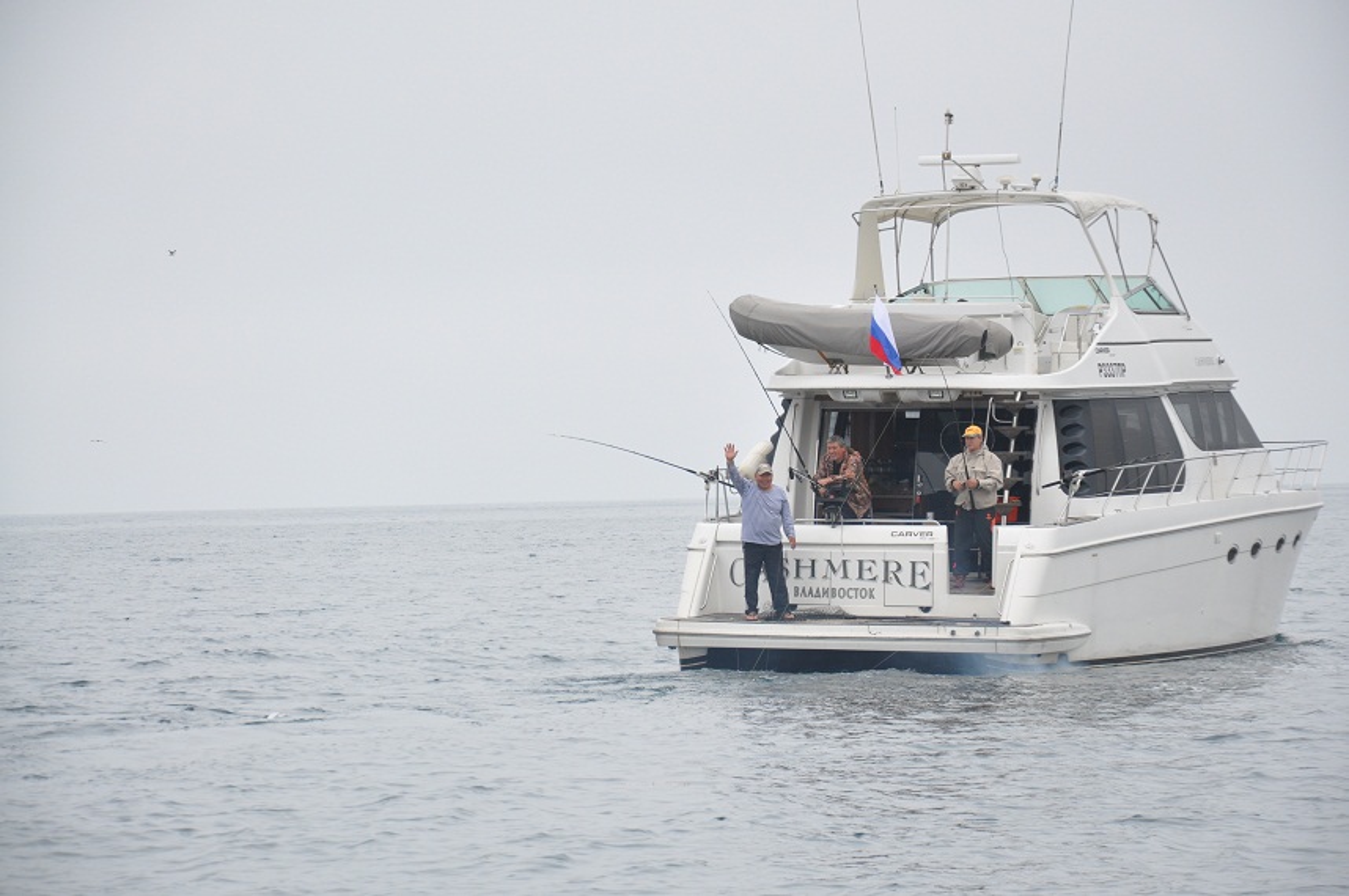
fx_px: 5895
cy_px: 448
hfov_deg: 13.1
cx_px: 674
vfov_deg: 8.7
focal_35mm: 158
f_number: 9
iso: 400
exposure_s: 1/320
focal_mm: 105
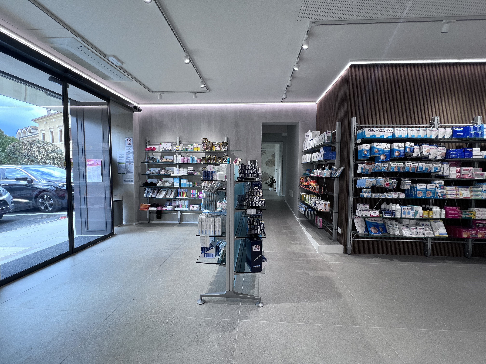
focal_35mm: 13
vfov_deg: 89.9
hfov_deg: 106.2
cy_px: 182
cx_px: 243
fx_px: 183
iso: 64
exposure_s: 1/100
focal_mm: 1.57
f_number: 1.8
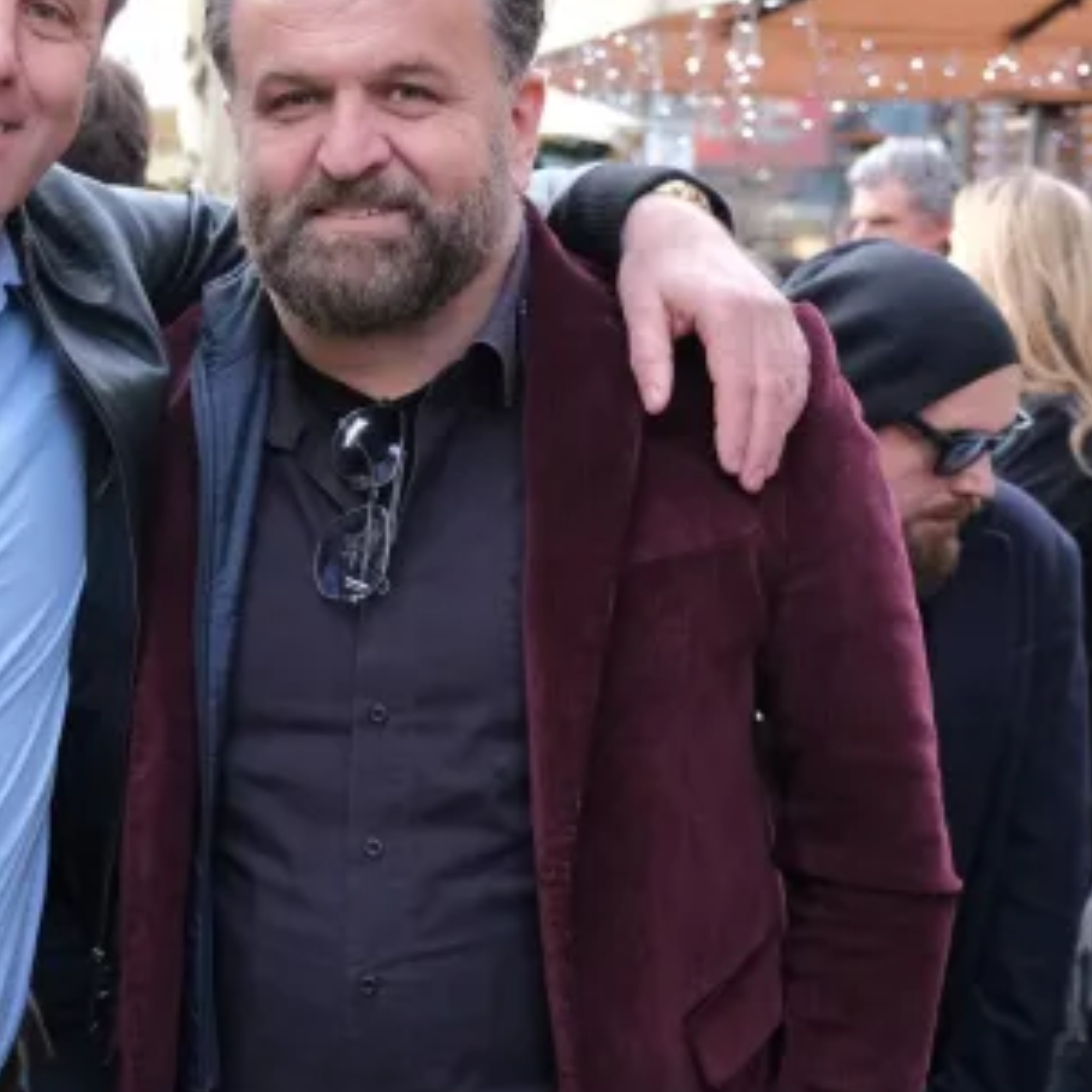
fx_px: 2284
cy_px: 499
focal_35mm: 64
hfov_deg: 26.5
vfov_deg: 26.9
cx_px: 274
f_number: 2.8
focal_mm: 20
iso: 2000
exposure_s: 1/320
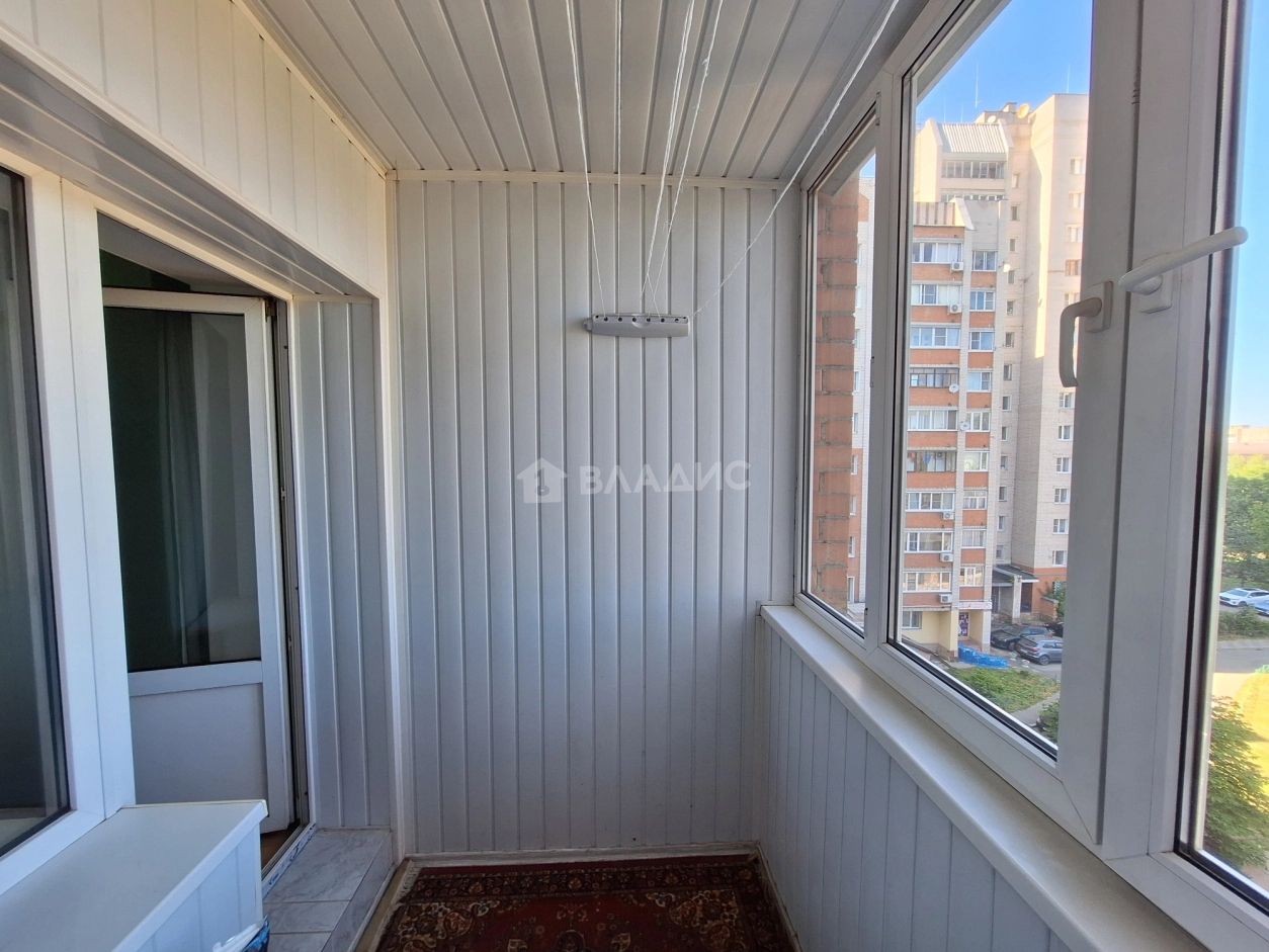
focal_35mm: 13
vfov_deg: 89.9
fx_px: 477
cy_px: 476
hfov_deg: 106.2
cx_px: 634
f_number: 2.2
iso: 40
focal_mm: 1.74
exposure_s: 1/140
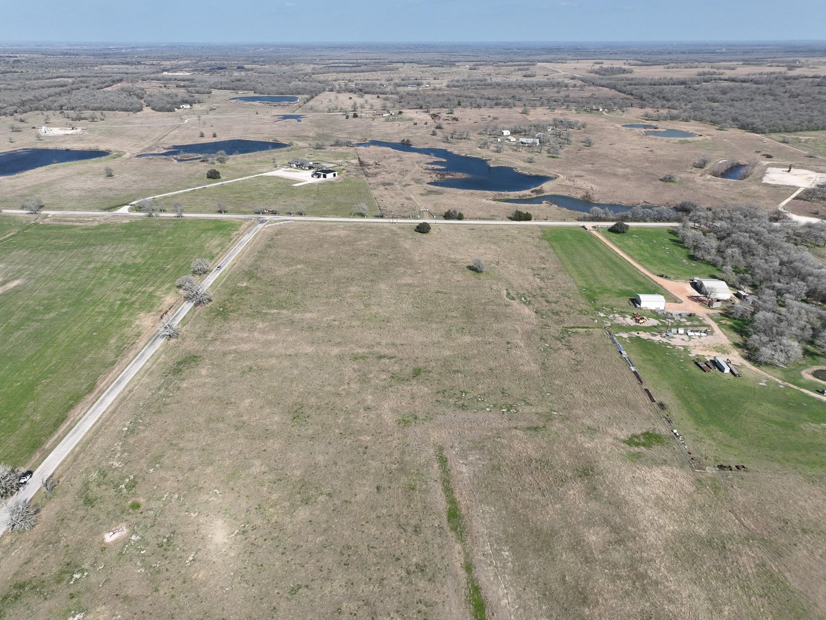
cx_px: 404
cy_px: 311
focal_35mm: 25
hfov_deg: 69.4
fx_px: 597
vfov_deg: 54.9
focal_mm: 12.29
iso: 100
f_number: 2.8
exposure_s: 1/1600
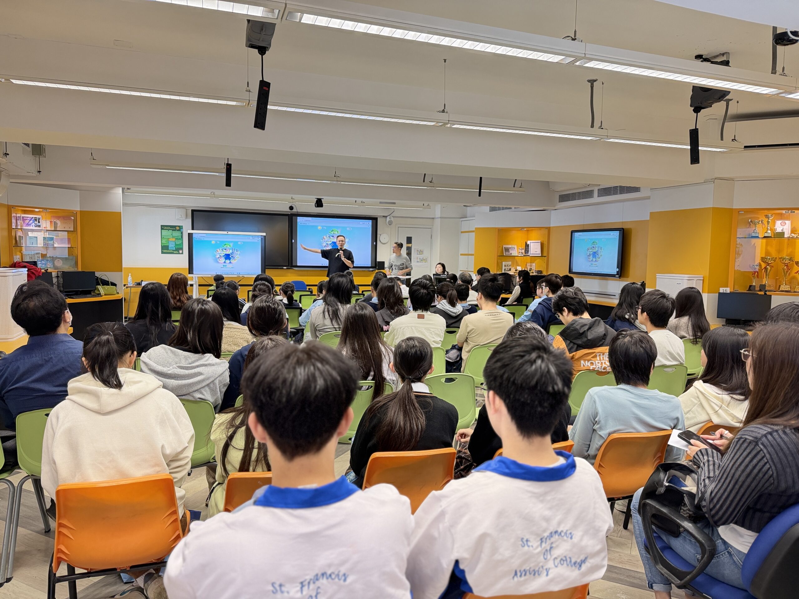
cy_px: 300
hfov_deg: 71.6
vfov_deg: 56.8
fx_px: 554
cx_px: 400
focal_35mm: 24
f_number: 1.78
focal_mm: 6.76
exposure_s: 1/50
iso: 250
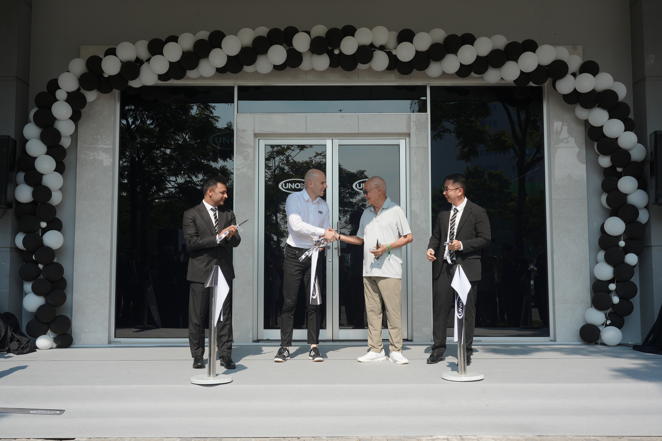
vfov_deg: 35.9
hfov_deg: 51.9
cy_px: 220
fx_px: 680
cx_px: 331
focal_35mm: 37
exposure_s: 1/250
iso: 100
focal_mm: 37
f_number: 9
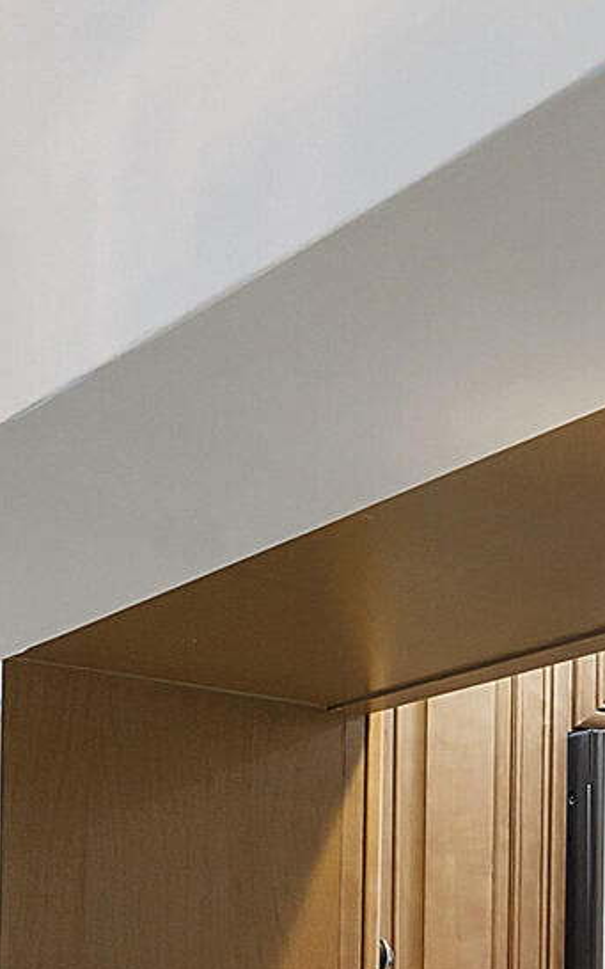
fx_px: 2217
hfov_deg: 11.7
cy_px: 1162
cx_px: 1581
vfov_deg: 22.7
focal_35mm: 84
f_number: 11
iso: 160
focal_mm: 10
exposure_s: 1/3
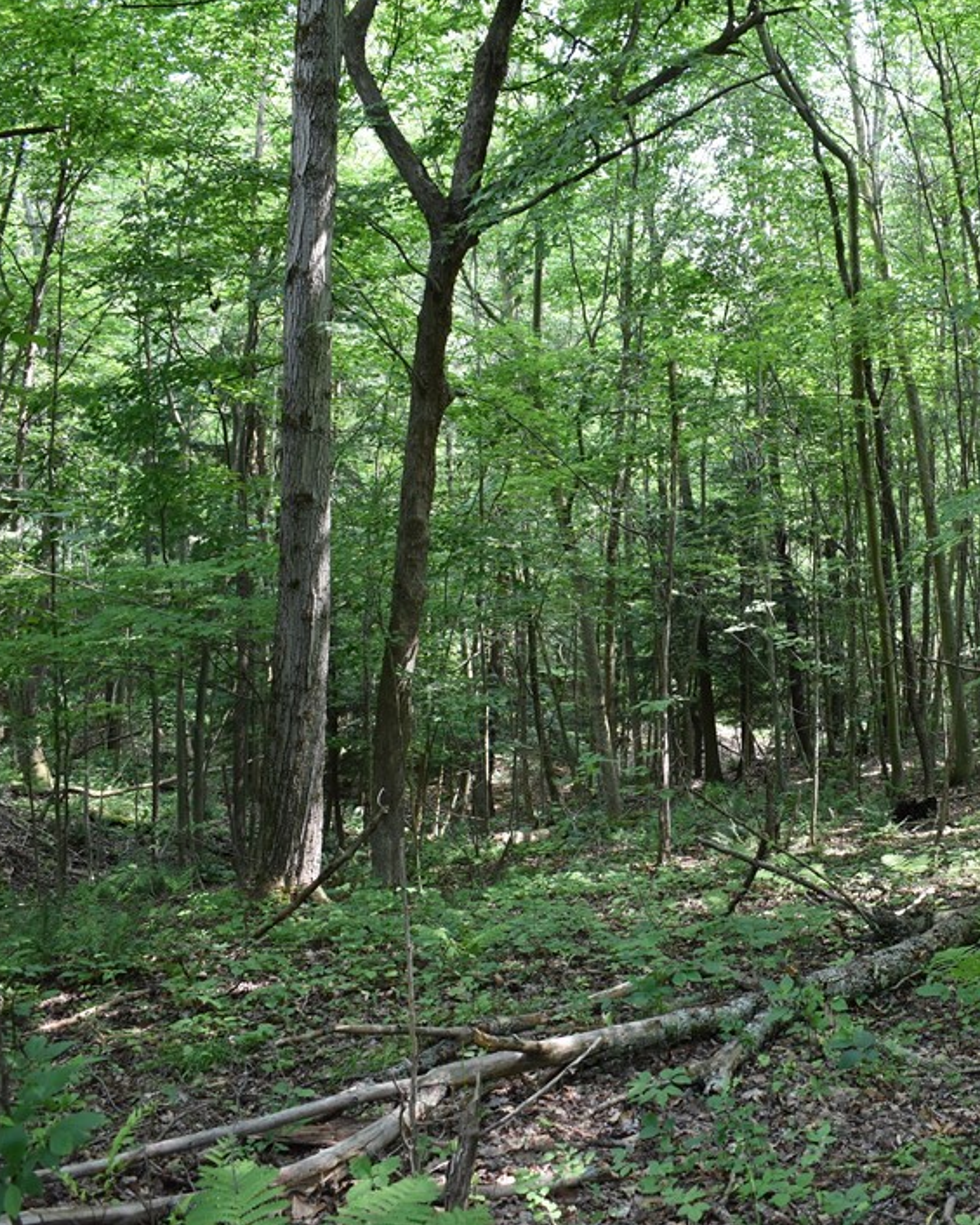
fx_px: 1414
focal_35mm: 39
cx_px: 743
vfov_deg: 46.8
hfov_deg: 37.2
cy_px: 616
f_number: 4.5
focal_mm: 18
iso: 400
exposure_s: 1/80
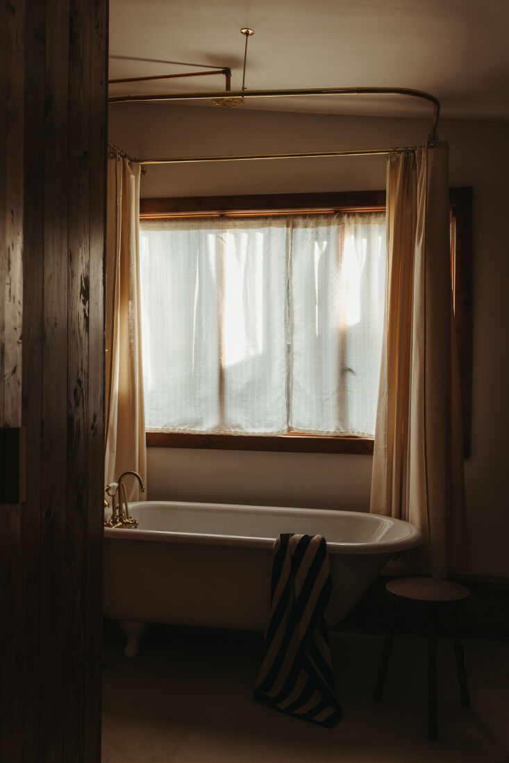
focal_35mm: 34
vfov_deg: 55.8
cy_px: 382
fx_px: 720
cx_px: 254
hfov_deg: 38.9
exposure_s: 1/50
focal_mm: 34
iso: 400
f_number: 5
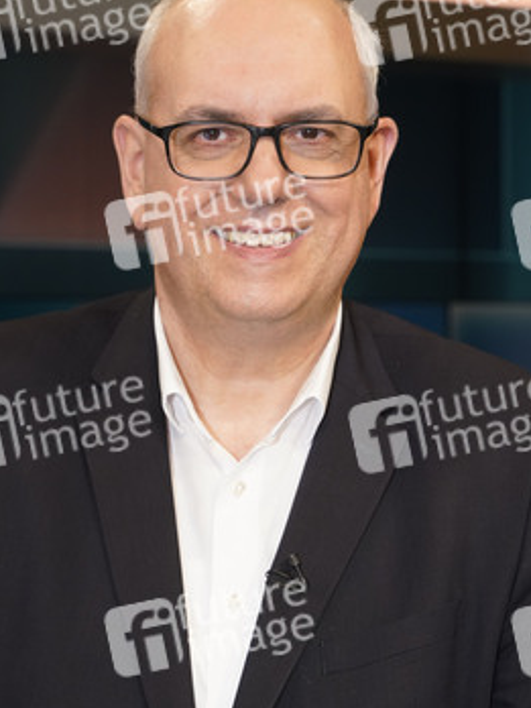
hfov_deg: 19.9
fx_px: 1514
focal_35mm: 74
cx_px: 269
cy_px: 323
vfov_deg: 26.3
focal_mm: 67
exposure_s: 1/160
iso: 2000
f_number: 5.6
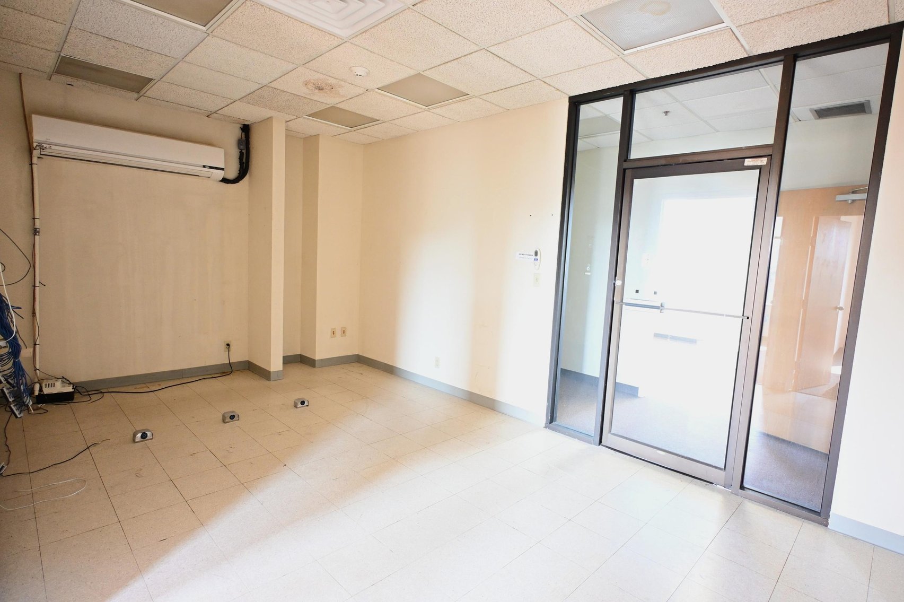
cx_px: 452
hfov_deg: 90.0
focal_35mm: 18
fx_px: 452
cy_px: 301
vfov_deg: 67.3
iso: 1600
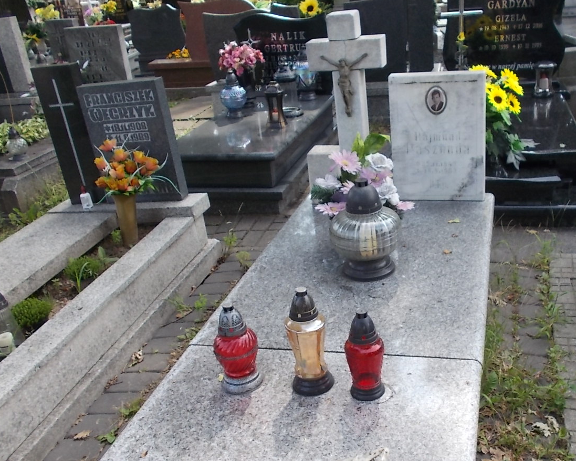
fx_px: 631
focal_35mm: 37
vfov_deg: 40.1
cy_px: 248
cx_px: 356
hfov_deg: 48.7
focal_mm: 4.6
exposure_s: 1/250
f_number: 3.2
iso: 80
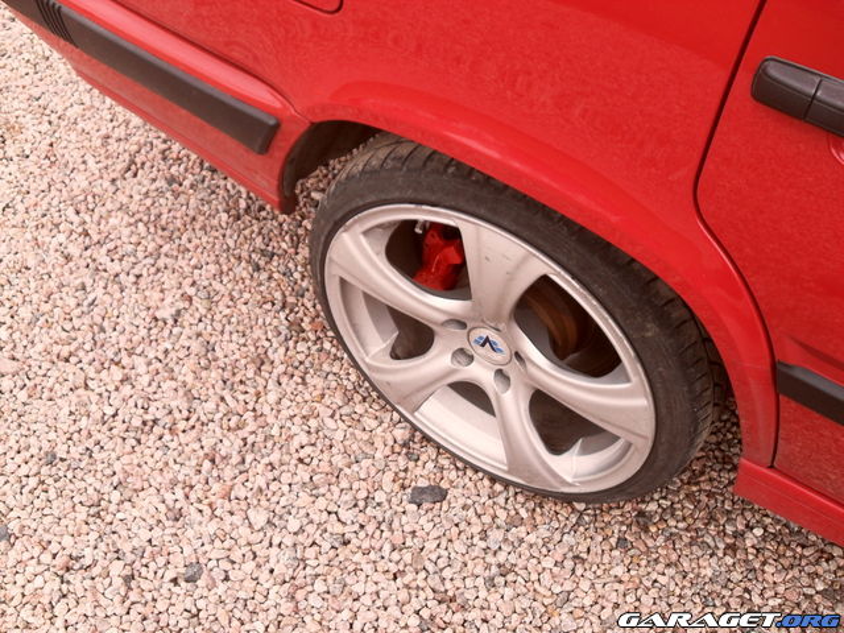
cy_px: 316
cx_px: 422
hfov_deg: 52.6
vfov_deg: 40.7
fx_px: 853
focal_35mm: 35
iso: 100
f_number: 2.8
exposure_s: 1/125
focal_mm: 6.2
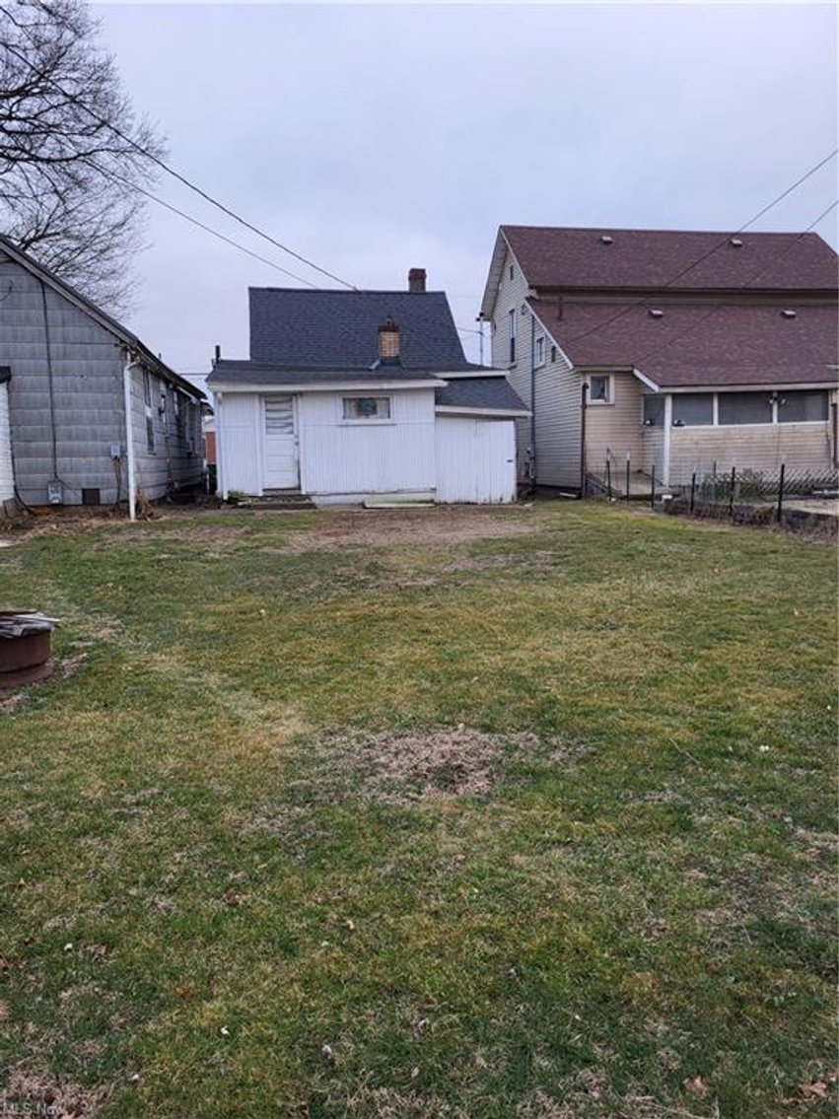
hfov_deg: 53.1
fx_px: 840
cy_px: 560
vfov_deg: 67.3
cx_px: 420
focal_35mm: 26
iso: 40
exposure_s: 1/215
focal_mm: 5.4
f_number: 1.8
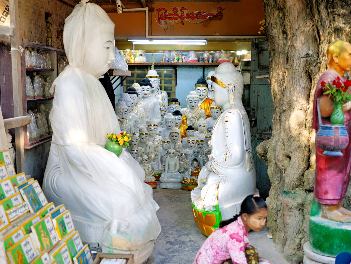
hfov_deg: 34.9
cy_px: 134
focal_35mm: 55
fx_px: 558
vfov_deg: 26.6
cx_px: 151
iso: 320
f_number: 4
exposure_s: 1/160
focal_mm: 50
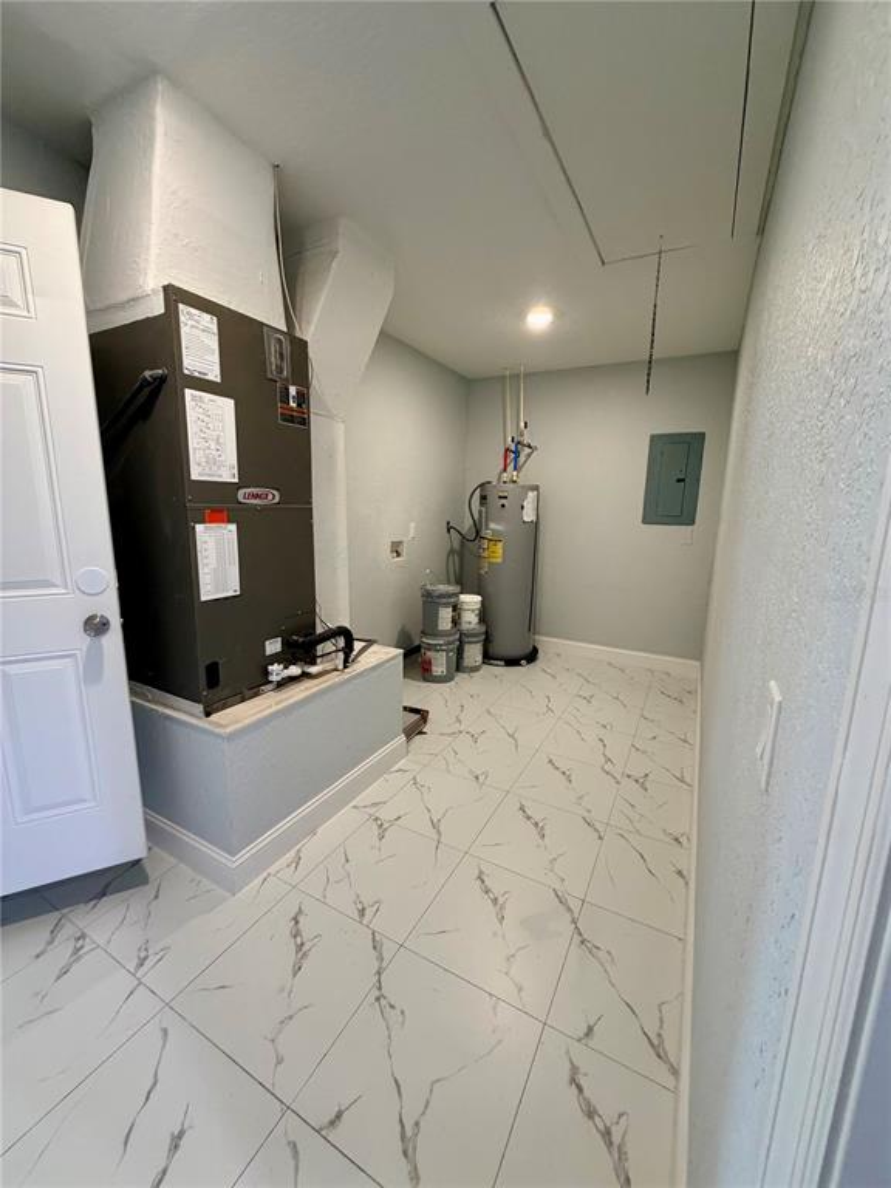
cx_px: 446
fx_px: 480
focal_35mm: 14
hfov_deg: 85.7
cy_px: 594
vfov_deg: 102.1
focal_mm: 2.22
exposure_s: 1/60
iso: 250
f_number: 2.2
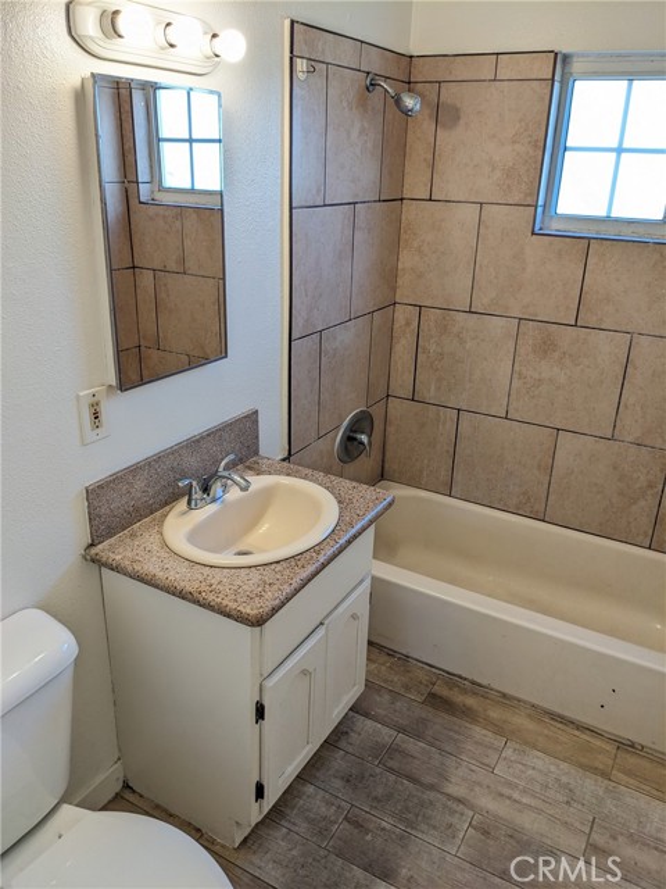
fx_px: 693
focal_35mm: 27
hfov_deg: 51.4
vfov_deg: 65.3
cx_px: 333
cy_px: 444
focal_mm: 4.38
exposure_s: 1/120
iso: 66
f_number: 1.73
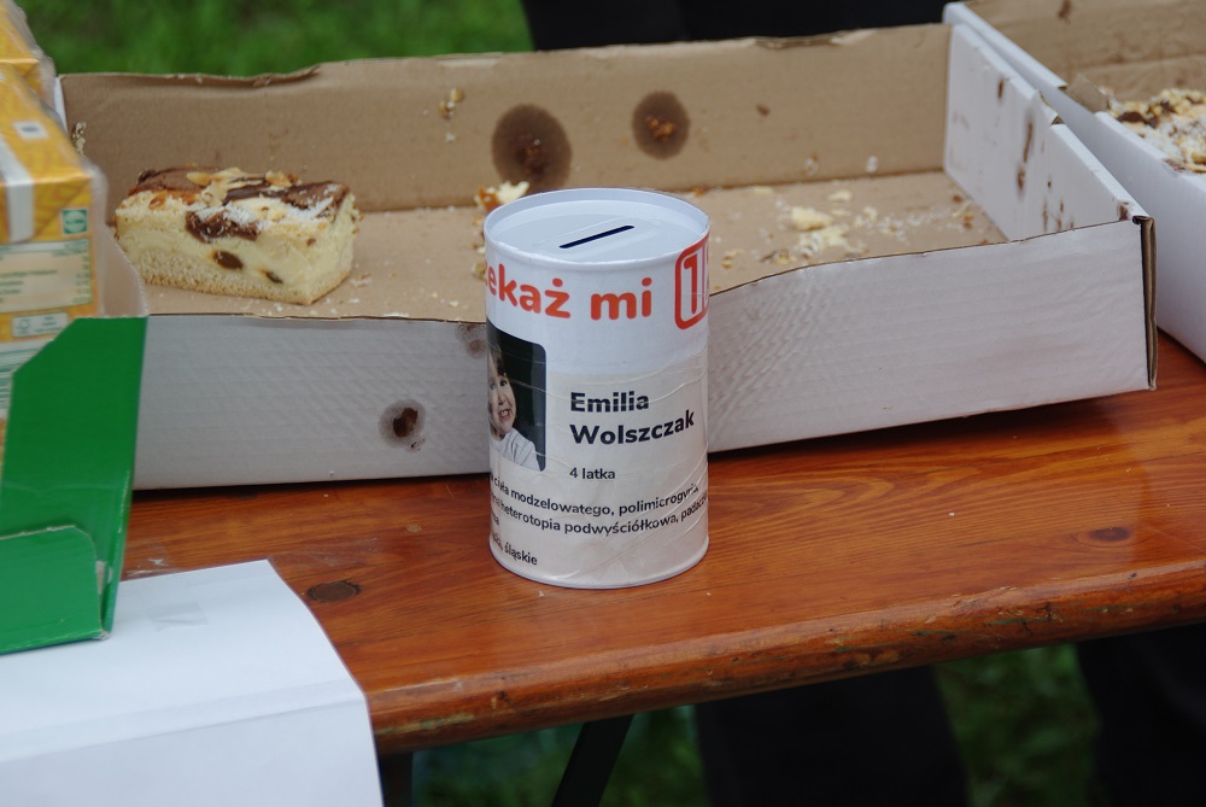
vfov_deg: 11.7
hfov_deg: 17.5
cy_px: 404
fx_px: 3923
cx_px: 603
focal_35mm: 117
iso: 100
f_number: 8
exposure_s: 1/60
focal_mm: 78
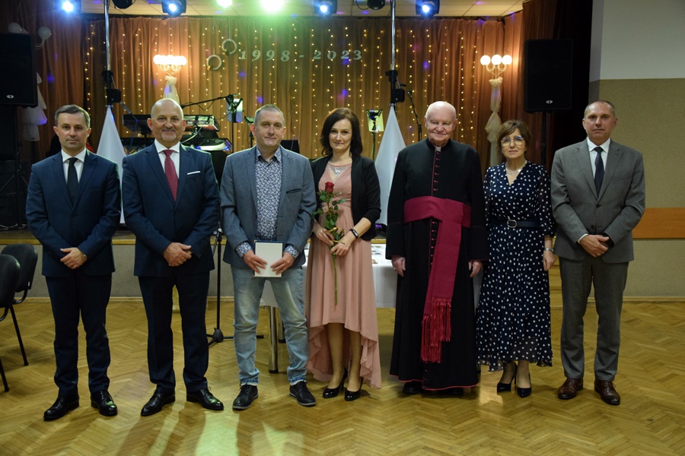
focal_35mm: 42
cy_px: 228
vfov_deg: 31.9
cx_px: 342
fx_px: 799
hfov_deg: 46.4
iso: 3200
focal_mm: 28
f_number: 4
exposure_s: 1/100
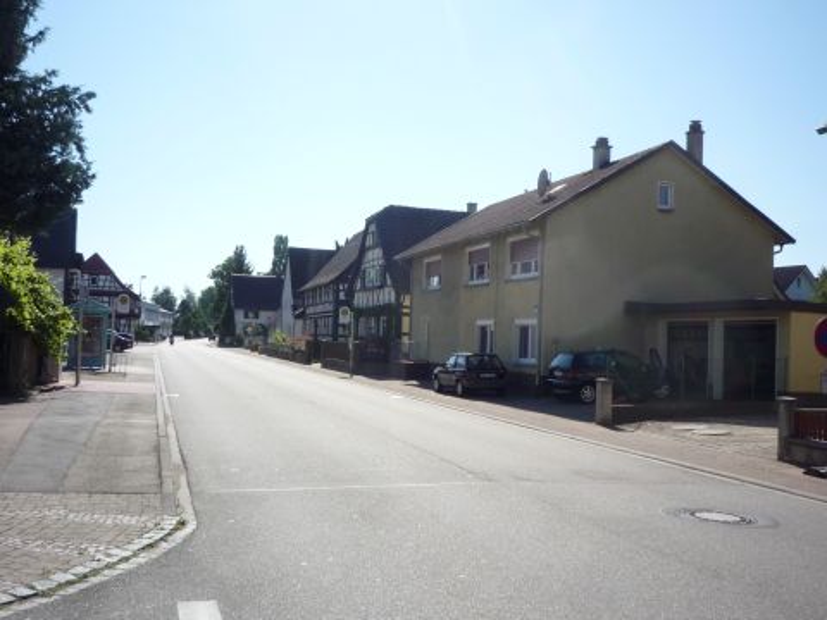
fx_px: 884
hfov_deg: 50.1
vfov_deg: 38.7
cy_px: 310
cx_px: 414
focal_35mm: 37
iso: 100
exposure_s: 1/500
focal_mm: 5.2
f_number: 5
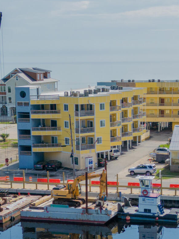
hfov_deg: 16.0
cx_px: 115
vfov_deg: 20.9
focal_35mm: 92
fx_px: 634
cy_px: 216
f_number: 1.7
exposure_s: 1/3200
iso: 110
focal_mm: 6.72
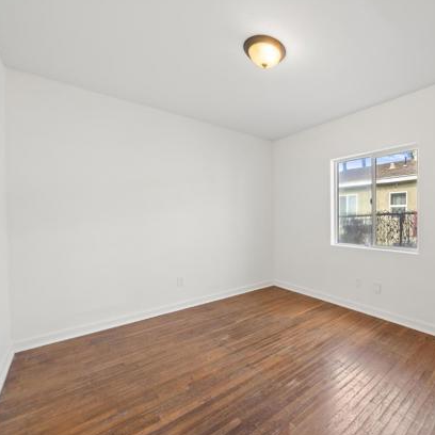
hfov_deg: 82.1
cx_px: 313
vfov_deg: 87.4
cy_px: 215
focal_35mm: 16
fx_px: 227
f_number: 6.3
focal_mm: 12
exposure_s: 1/2
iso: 250
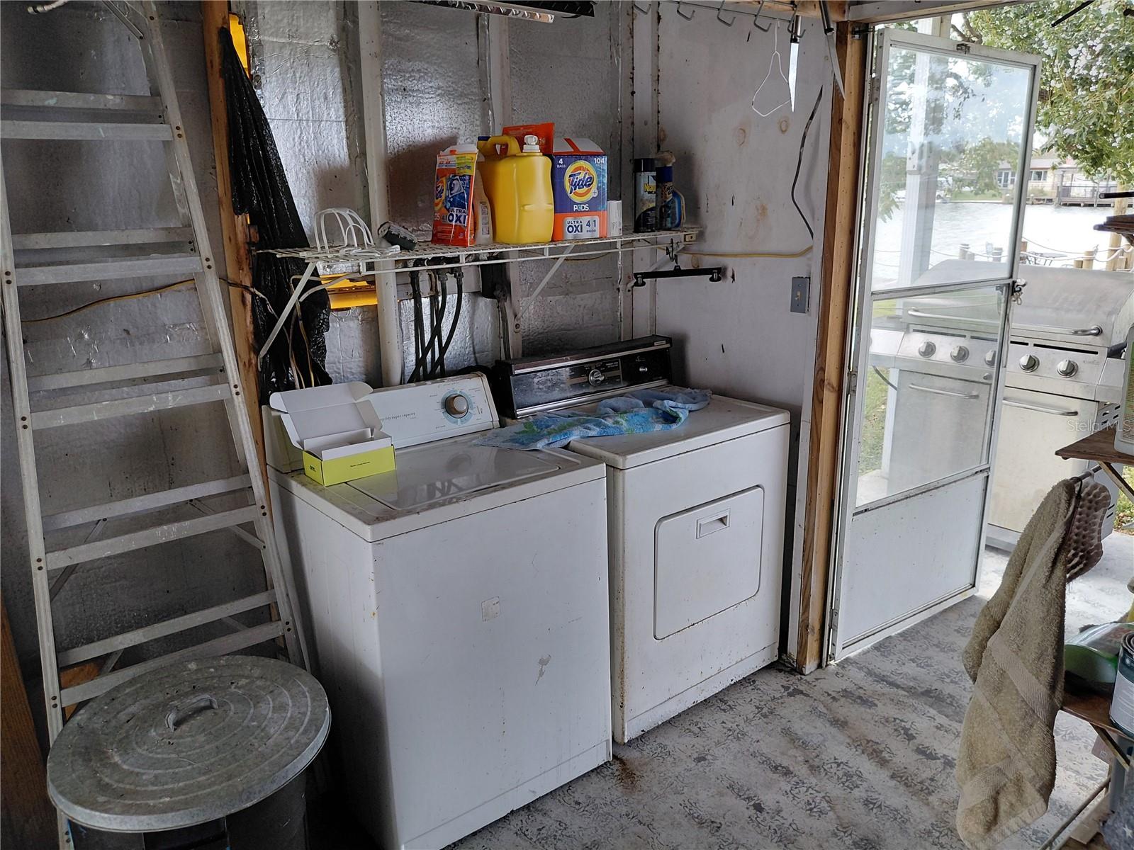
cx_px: 567
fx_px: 819
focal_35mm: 25
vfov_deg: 54.9
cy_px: 425
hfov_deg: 69.4
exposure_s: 1/100
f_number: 1.8
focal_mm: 4.69
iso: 64
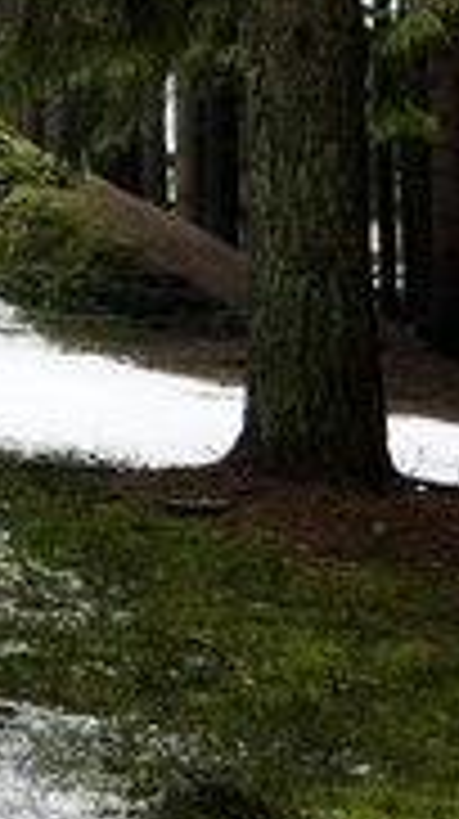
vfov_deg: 12.5
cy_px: 36
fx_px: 3707
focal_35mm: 171
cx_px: -686
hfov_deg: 6.7
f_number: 4
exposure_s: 1/30
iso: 250
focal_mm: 31
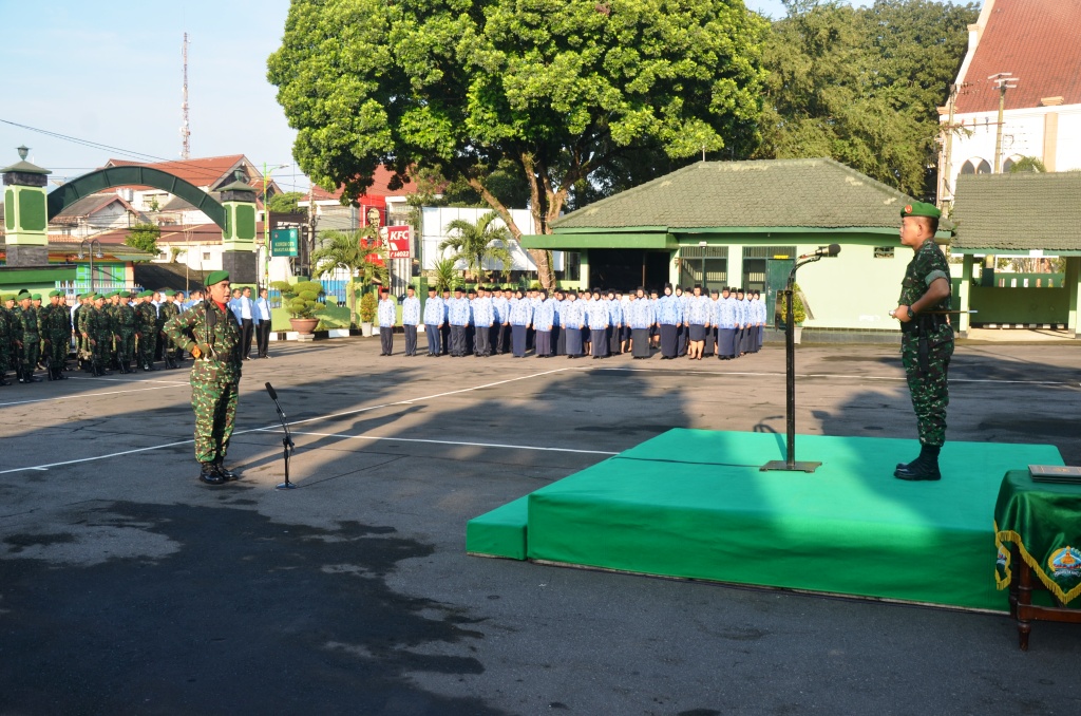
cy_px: 358
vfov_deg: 39.8
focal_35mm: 33
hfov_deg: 57.3
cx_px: 540
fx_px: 989
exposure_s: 1/125
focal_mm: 22
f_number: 7.1
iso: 100
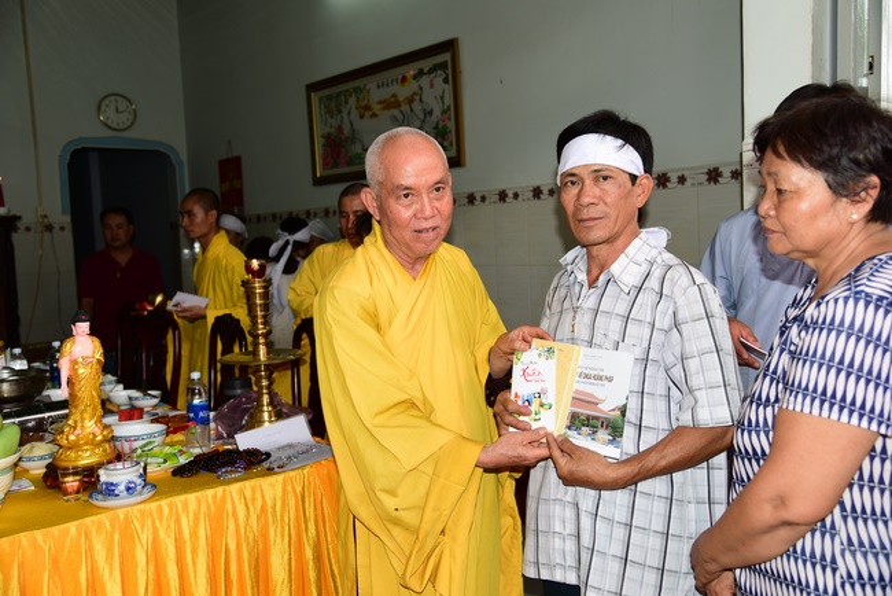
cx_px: 446
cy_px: 298
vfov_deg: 38.9
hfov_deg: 55.8
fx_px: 843
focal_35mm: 34
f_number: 4
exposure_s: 1/100
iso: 200
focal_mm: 34
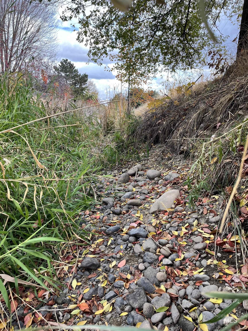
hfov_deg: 53.1
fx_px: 248
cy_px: 166
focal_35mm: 26
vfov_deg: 67.3
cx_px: 124
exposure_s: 1/443
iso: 50
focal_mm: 5.1
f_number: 1.6
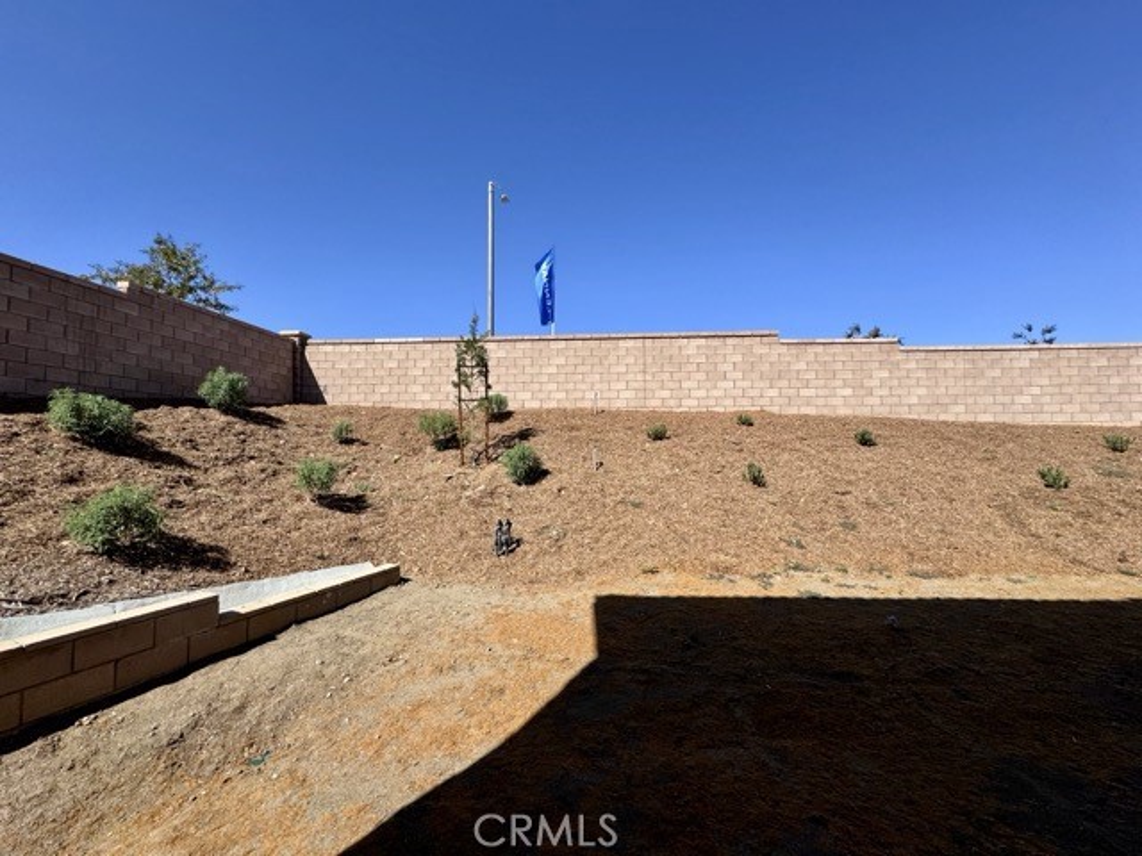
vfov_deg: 85.7
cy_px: 428
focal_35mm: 14
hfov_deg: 102.1
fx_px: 462
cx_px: 571
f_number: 2.2
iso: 50
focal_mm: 2.22
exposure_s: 1/2208
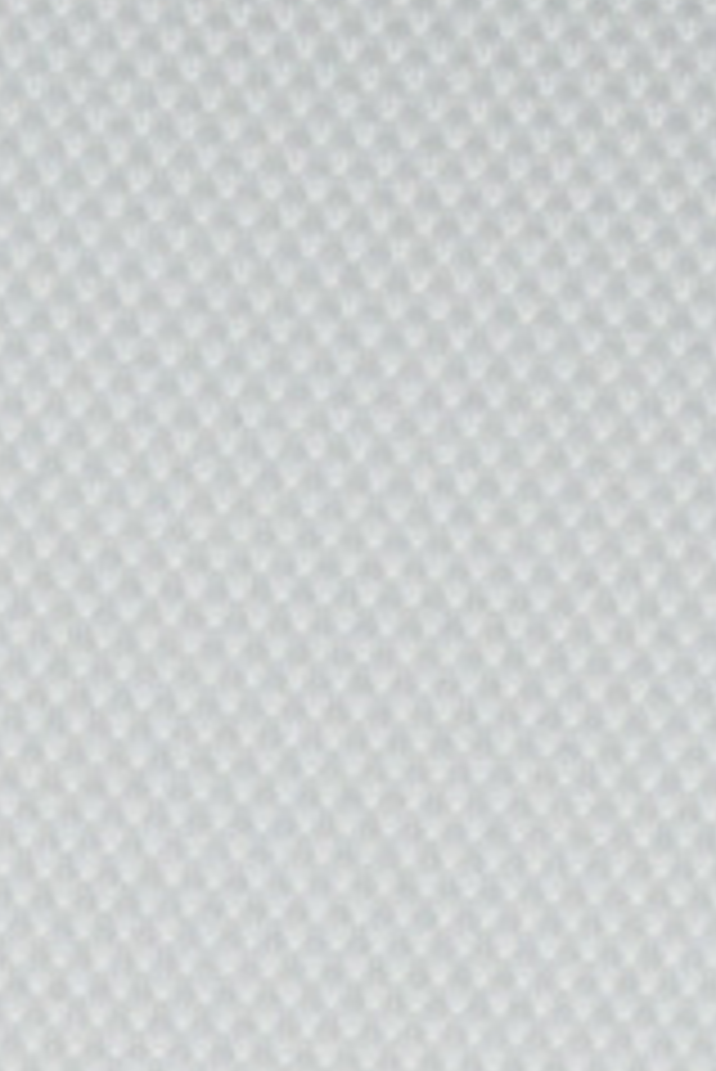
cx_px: -401
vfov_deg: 3.2
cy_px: 3573
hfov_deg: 2.2
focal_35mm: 633
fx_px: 18856
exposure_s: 1/250
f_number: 4
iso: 500
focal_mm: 62
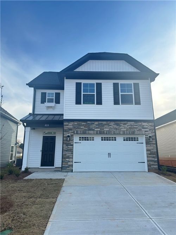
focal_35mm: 24
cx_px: 88
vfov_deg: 71.6
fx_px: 163
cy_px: 118
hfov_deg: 56.8
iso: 80
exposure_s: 1/1083
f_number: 1.78
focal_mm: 6.86
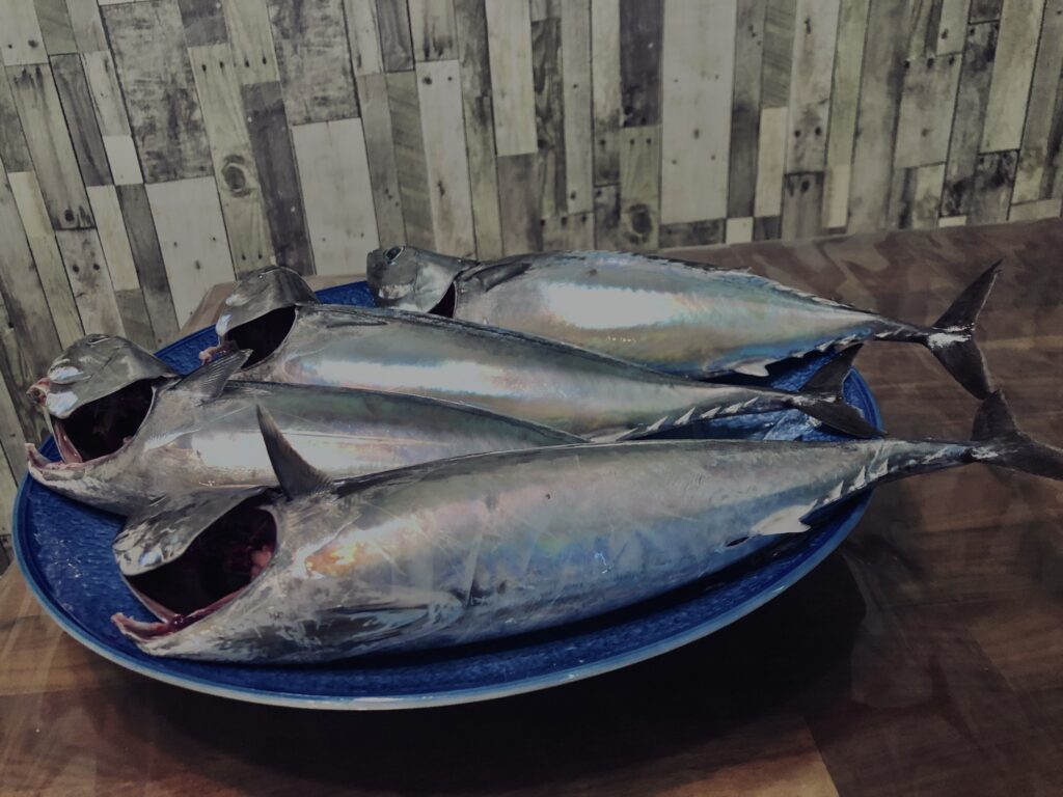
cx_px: 532
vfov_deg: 49.7
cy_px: 398
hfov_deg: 63.4
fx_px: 860
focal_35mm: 28
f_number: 1.8
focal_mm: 3.99
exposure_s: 1/15
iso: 64
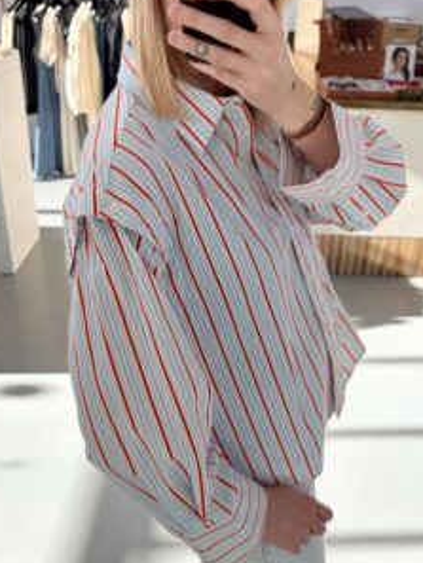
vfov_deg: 52.3
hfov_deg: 40.7
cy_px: 229
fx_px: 570
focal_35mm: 35
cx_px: 228
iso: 32
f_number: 1.6
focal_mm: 5.96
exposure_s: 1/136
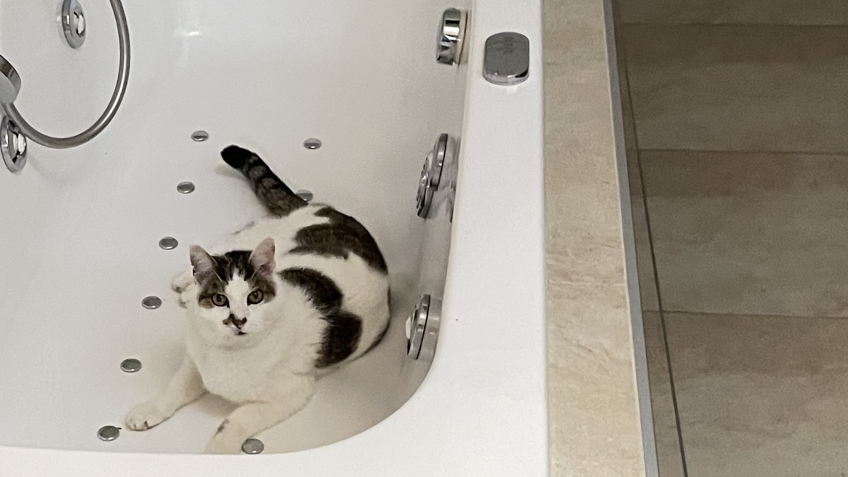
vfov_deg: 16.7
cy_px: 284
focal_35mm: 72
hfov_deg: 29.0
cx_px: 245
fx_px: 1619
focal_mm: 4.2
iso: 500
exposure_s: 1/33
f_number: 1.6
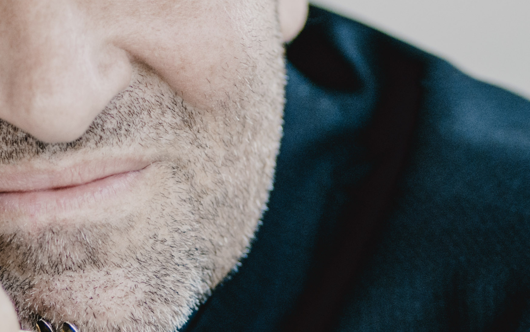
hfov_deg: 5.3
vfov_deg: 3.3
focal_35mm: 393
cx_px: 5
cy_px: 238
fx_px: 5677
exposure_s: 1/800
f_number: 2
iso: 640
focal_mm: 85
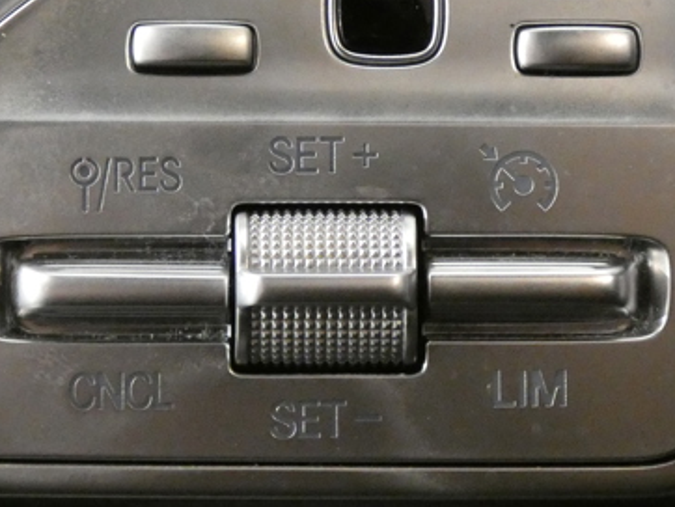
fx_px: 2283
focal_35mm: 117
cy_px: 117
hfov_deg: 16.8
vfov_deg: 12.6
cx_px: 349
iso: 1600
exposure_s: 1/25
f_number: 3.9
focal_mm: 9.5
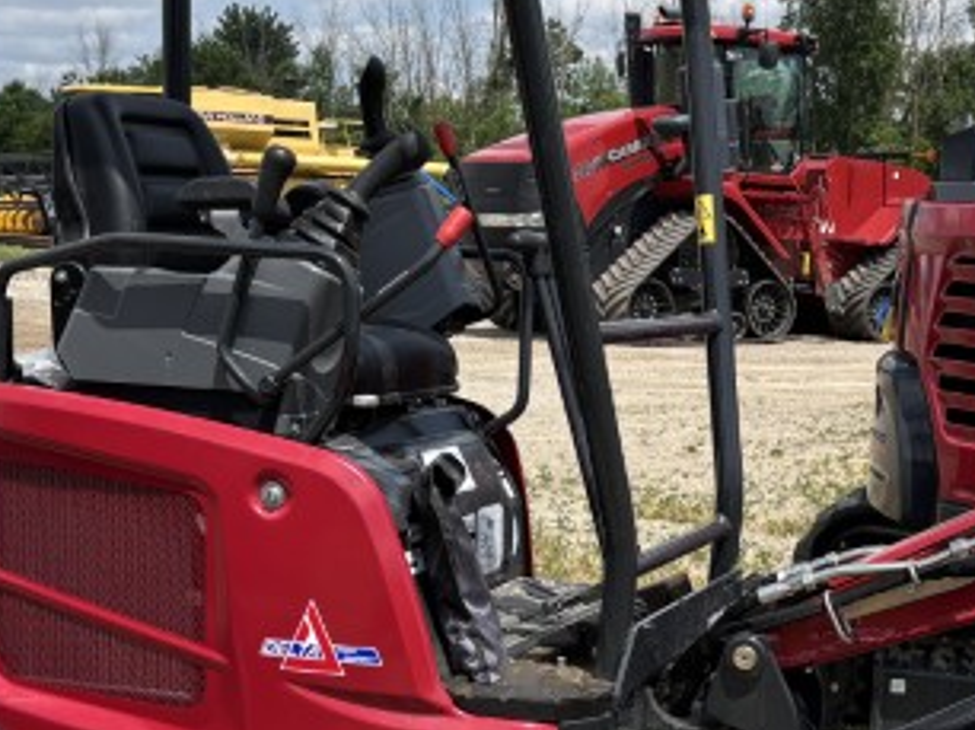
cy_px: 583
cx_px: 717
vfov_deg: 21.3
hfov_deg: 28.2
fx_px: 1914
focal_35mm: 68
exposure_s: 1/3021
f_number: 1.6
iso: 50
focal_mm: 5.96
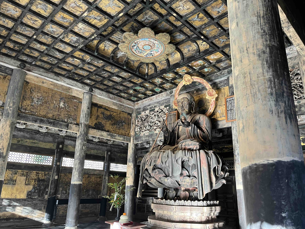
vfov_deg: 53.1
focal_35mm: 26
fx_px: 229
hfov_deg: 67.3
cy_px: 114
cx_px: 152
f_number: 1.6
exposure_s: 1/60
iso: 250
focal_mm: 5.1
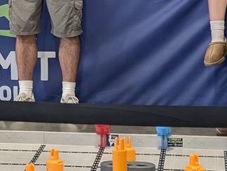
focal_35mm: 155
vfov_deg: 9.5
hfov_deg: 12.2
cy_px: -5
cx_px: -95
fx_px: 1018
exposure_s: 1/240
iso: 859
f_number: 1.68
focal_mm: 6.9
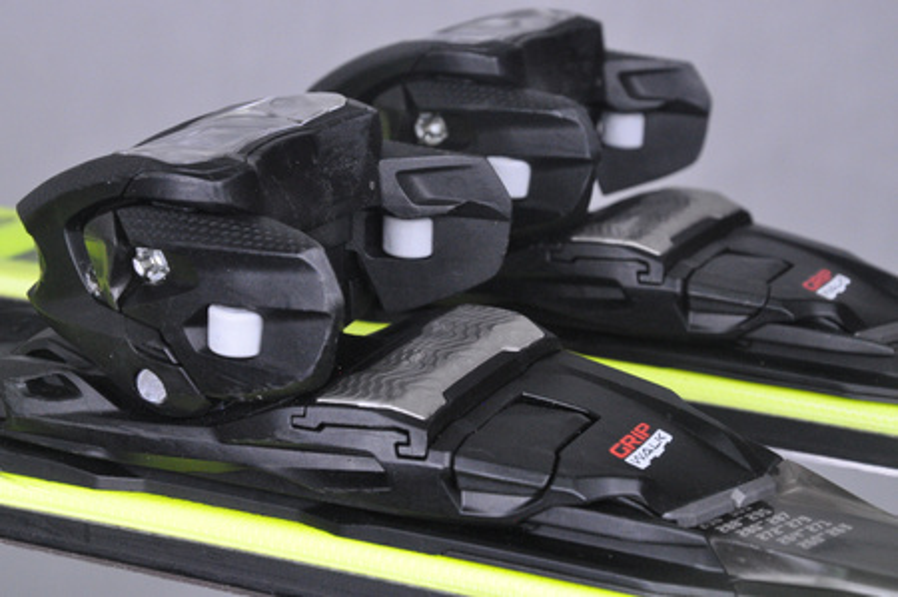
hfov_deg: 18.2
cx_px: 449
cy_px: 298
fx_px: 2803
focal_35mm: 112
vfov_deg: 12.2
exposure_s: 1/125
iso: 3200
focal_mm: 75
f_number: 9.5
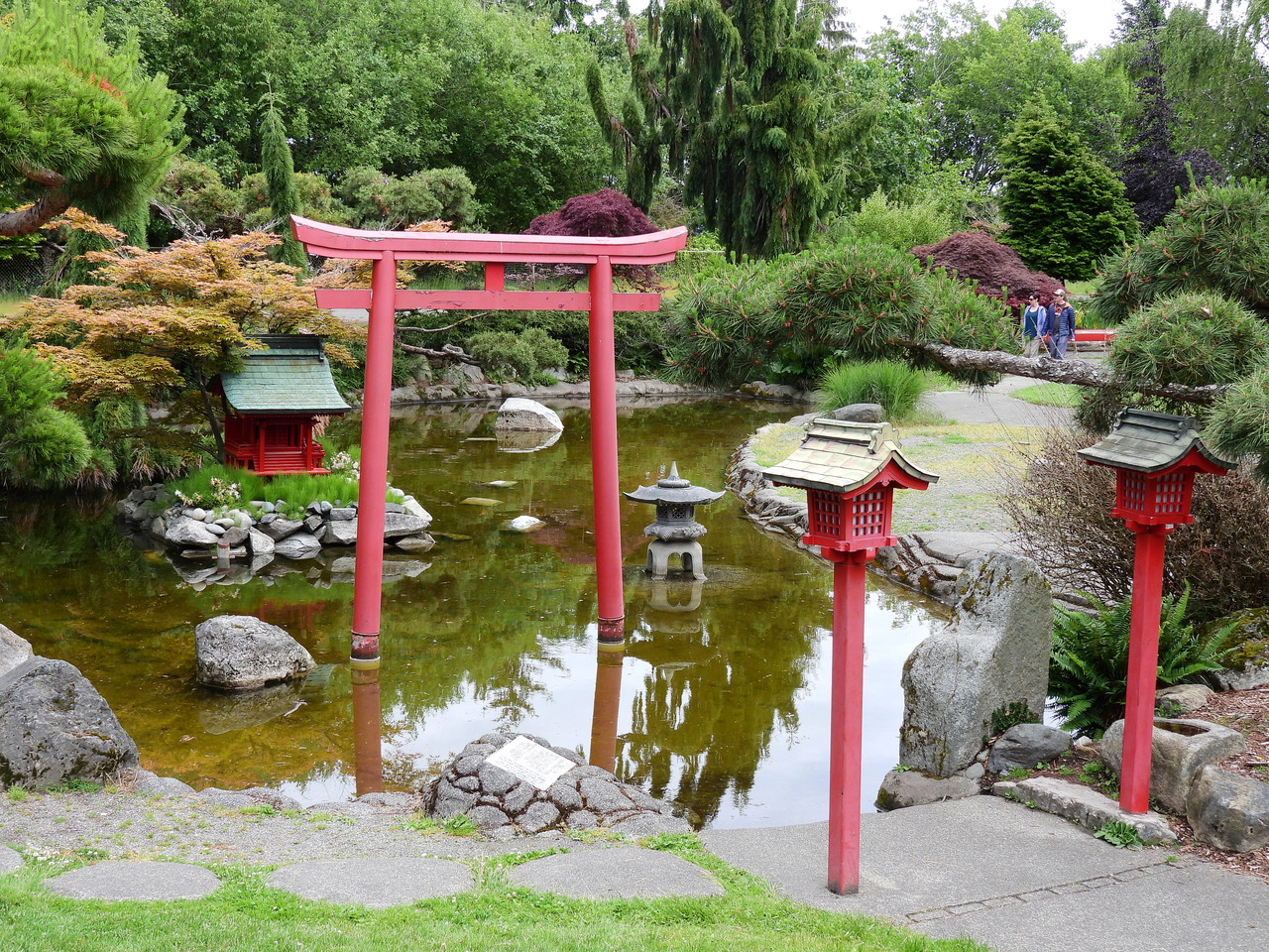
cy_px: 476
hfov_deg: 38.2
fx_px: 1833
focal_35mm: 50
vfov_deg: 29.1
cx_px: 634
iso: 100
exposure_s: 1/400
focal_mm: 8.9
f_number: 3.5
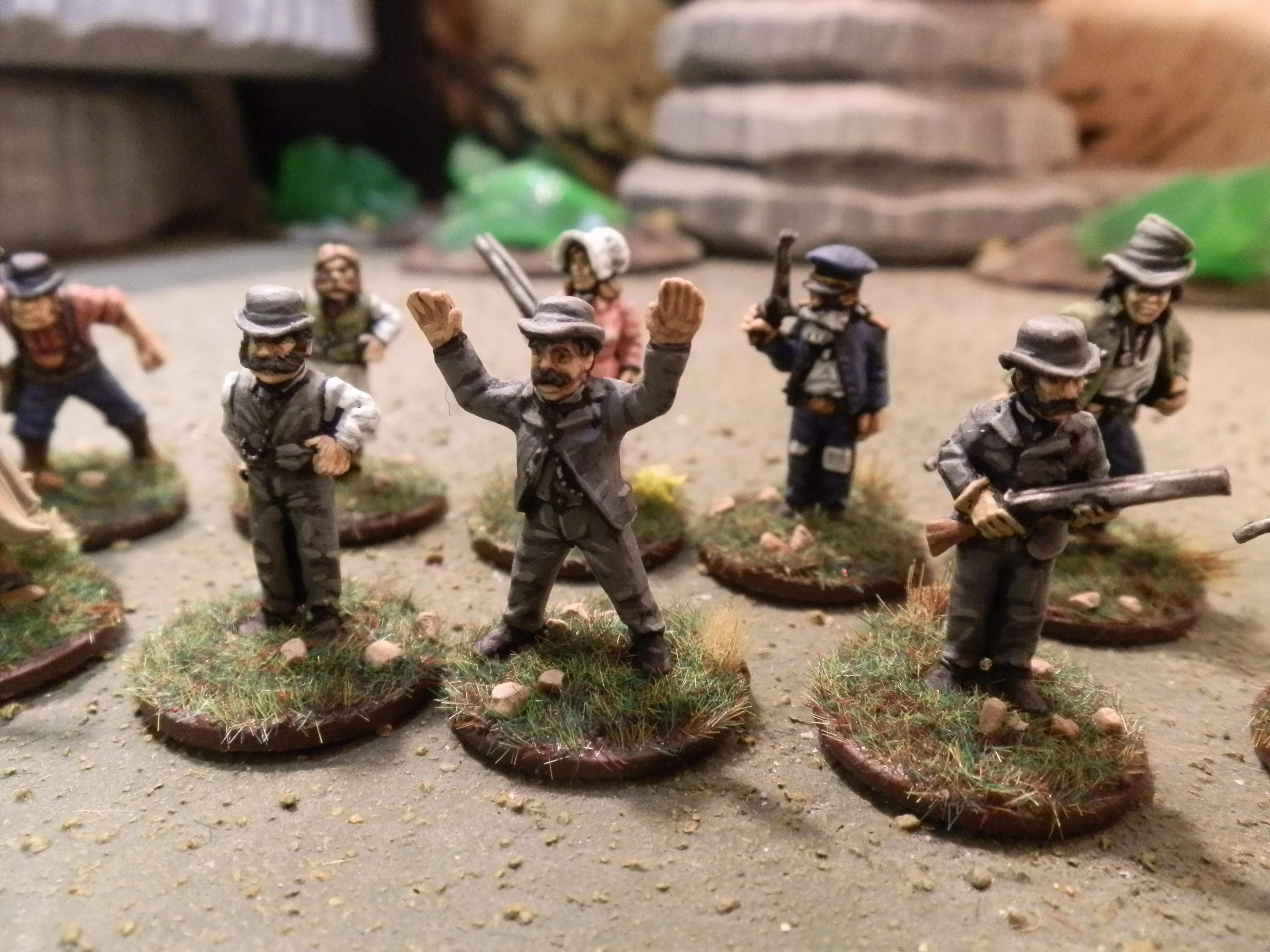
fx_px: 1027
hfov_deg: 63.4
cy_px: 476
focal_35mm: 28
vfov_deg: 49.7
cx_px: 635
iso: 400
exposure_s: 1/30
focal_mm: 5
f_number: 3.1
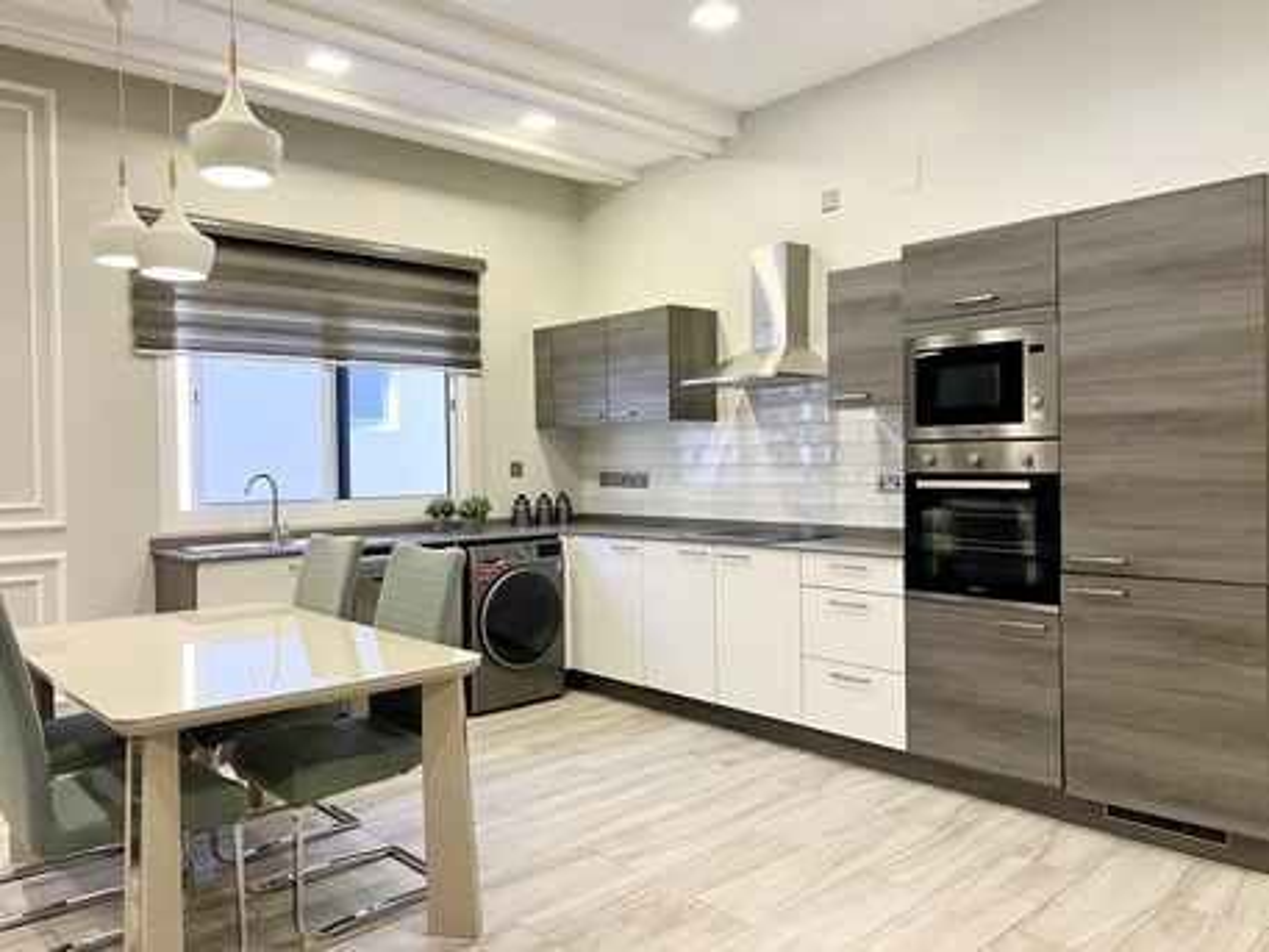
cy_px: 476
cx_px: 634
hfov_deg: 67.3
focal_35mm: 26
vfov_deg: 53.1
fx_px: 953
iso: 64
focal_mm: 5.7
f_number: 1.5
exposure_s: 1/50
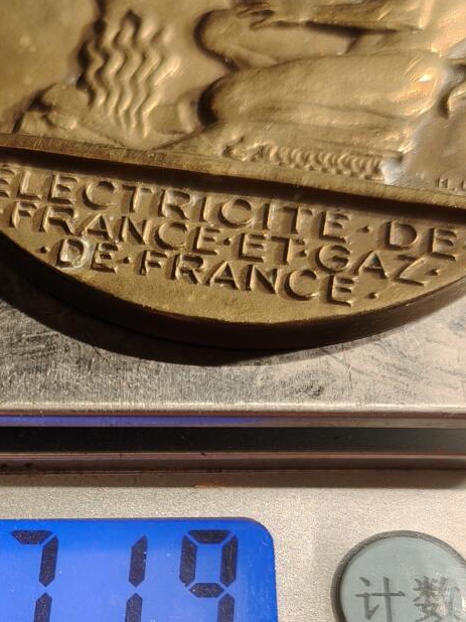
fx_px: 1203
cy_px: 513
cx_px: 81
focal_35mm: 67
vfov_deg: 28.3
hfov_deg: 21.6
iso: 250
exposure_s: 1/200
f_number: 1.6
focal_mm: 6.06
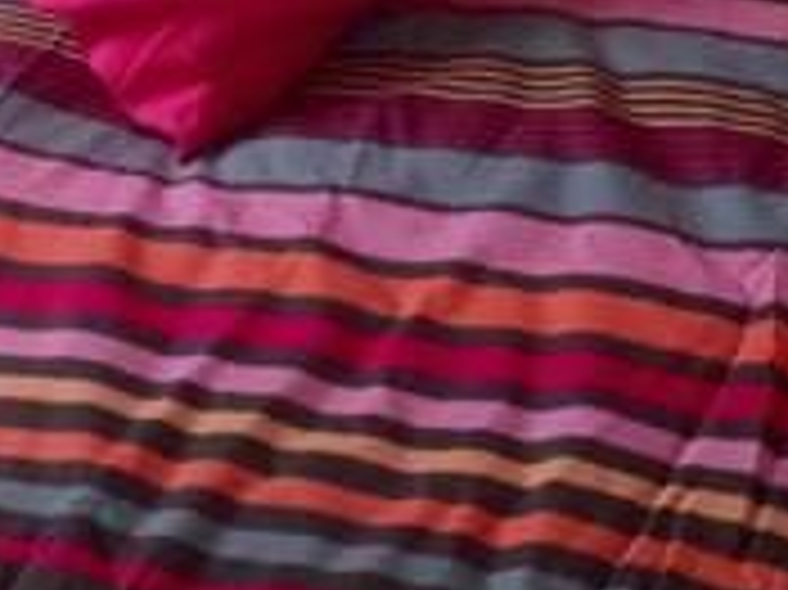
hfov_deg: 13.2
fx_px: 3390
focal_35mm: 149
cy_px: -329
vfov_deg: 9.6
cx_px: 572
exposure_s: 1/120
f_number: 2.4
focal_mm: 4.12
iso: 50
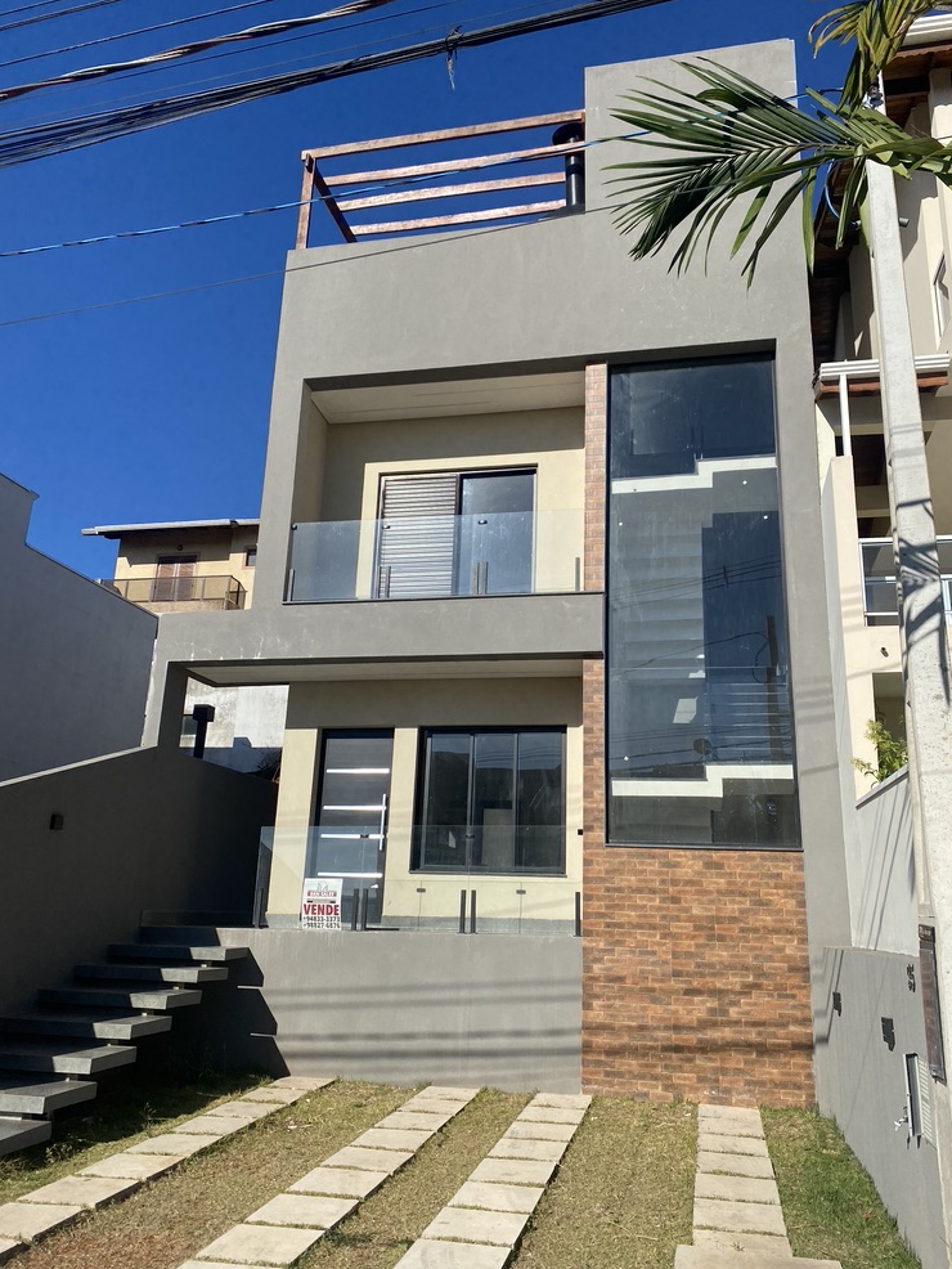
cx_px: 485
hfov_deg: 51.4
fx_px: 990
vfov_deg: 65.3
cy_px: 640
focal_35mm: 27
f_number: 1.8
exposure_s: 1/3846
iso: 32
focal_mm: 4.25
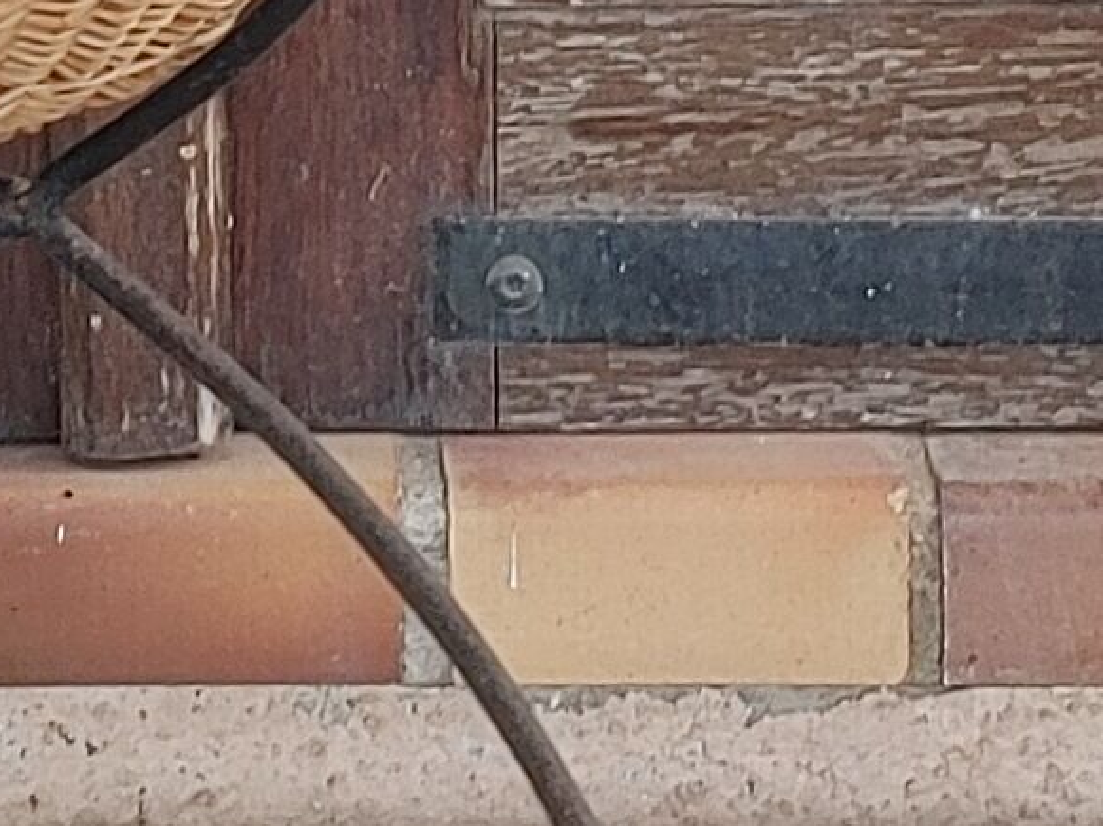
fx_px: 6178
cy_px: -99
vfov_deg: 7.6
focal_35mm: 194
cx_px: -325
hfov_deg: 10.0
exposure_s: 1/100
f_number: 1.8
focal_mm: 4.81
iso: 50
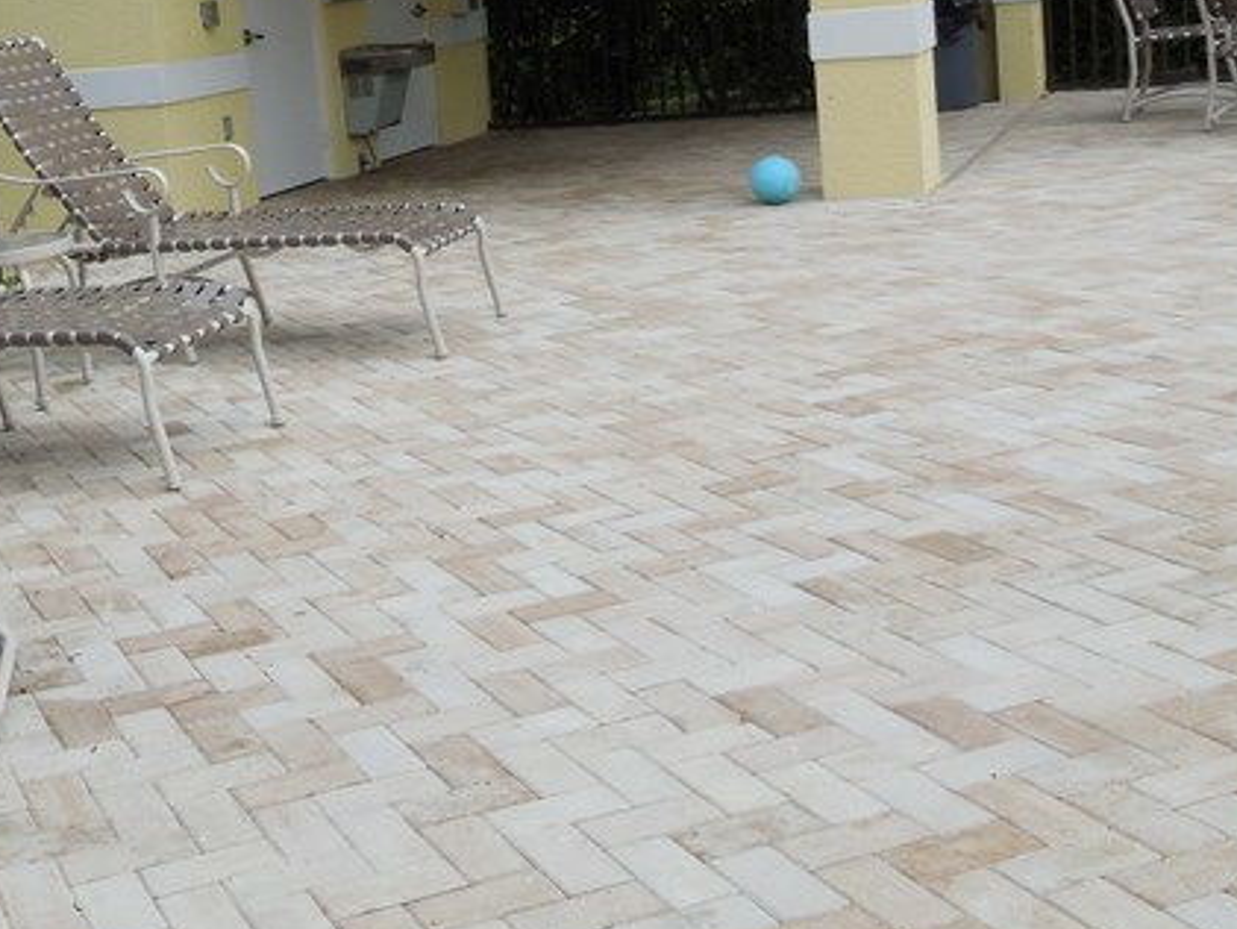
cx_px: 235
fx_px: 2037
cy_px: 203
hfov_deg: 32.8
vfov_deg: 25.3
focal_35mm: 57
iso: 125
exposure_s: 1/1250
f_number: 3.2
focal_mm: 5.3
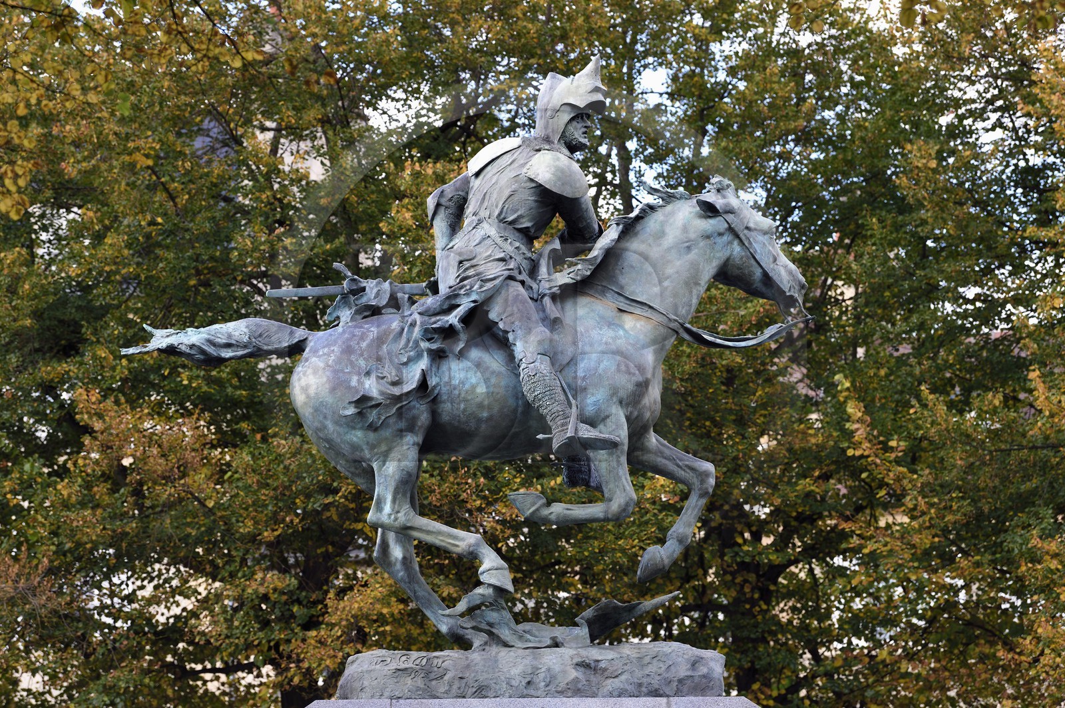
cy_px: 354
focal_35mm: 135
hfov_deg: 15.2
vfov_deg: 10.1
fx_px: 3990
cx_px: 532
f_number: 5
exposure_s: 1/160
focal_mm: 135
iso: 200
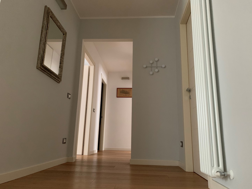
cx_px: 126
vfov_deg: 53.1
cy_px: 94
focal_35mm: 26
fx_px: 189
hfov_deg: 67.3
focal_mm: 4.25
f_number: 1.8
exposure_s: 1/30
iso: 640
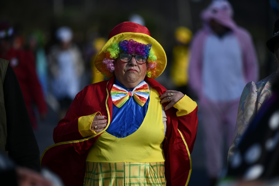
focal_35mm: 300
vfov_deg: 4.6
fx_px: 2324
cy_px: 93
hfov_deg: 6.9
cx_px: 140
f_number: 4
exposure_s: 1/2000
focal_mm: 300
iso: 200
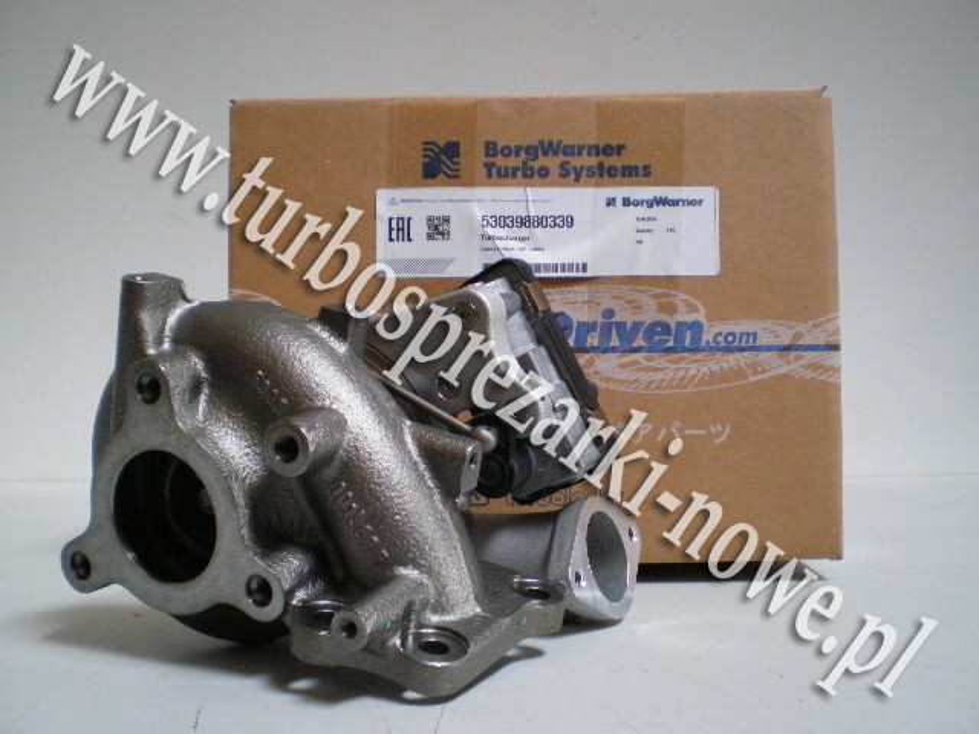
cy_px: 367
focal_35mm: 38
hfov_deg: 49.0
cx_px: 490
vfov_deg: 37.7
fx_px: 1075
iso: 400
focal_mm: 6.3
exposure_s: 1/20
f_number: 3.1
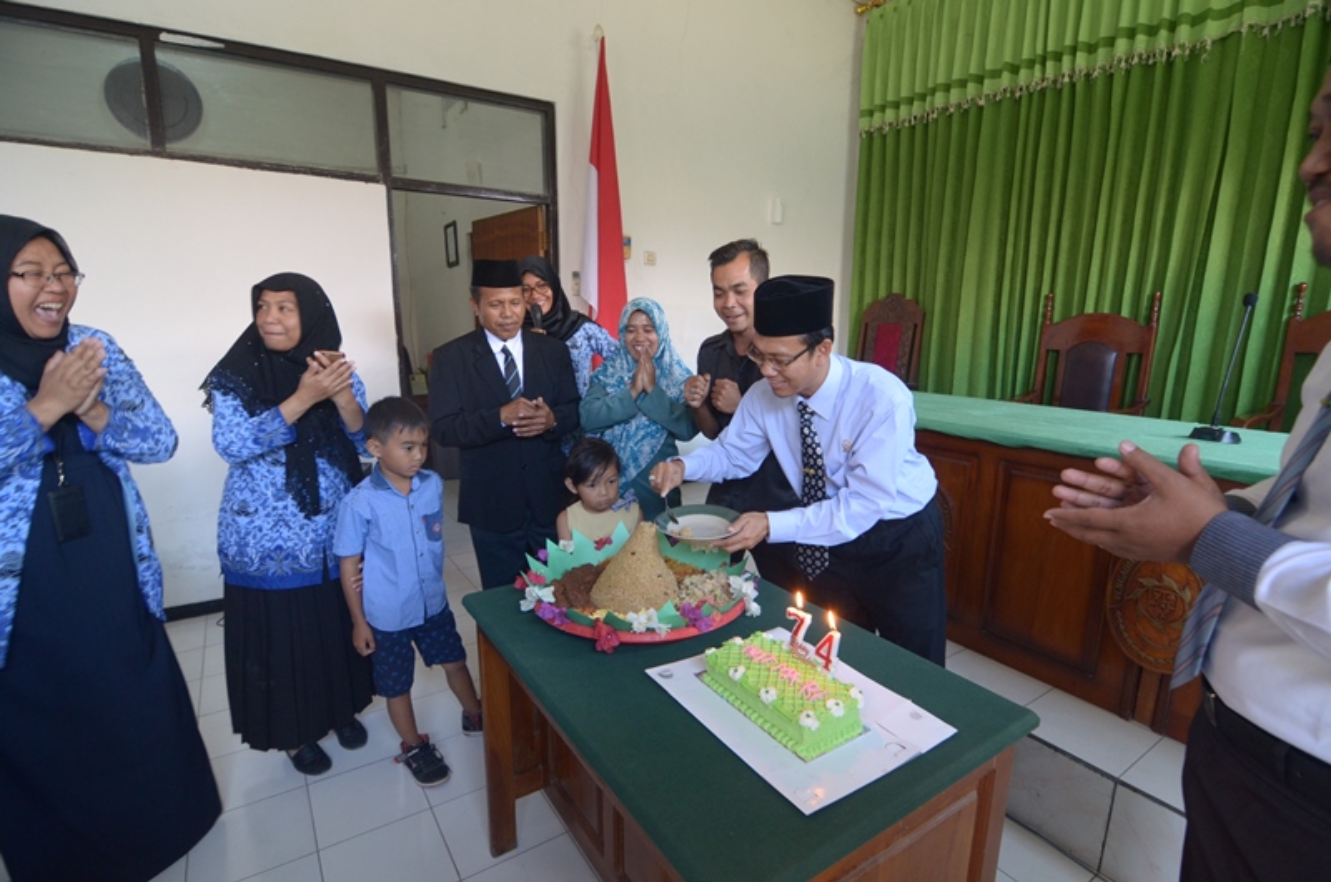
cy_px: 441
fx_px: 609
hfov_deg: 95.1
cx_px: 666
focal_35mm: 16
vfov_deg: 71.8
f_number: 4
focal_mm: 11
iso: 1000
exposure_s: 1/60
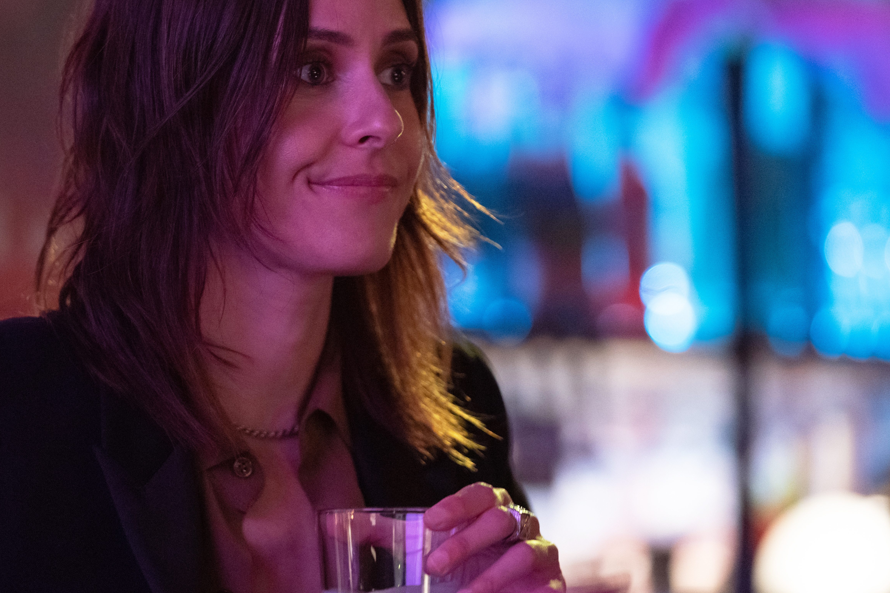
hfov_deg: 10.2
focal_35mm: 201
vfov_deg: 6.8
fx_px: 4969
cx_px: 323
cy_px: 268
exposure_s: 1/125
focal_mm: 155
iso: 10000
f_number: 3.2
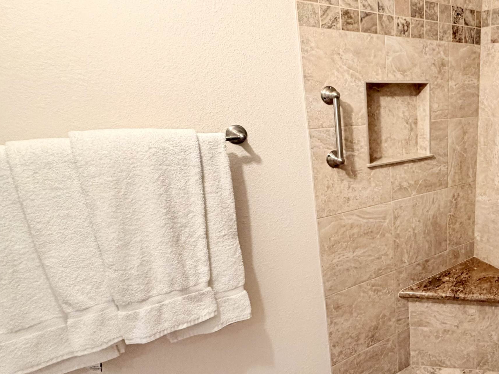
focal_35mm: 25
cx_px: 433
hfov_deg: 60.6
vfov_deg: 54.9
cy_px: 190
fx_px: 360
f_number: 2.2
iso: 320
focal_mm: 2.22
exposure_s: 1/60
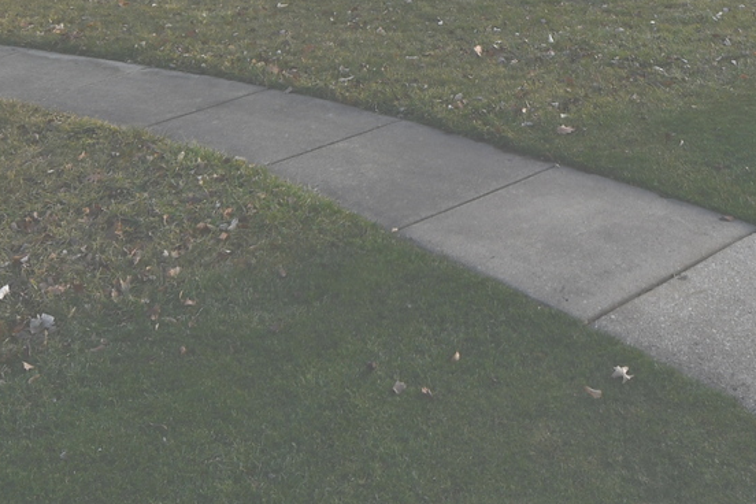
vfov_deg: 25.8
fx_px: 924
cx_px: 522
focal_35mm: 44
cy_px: -166
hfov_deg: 43.7
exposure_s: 1/250
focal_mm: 10
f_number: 8
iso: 160
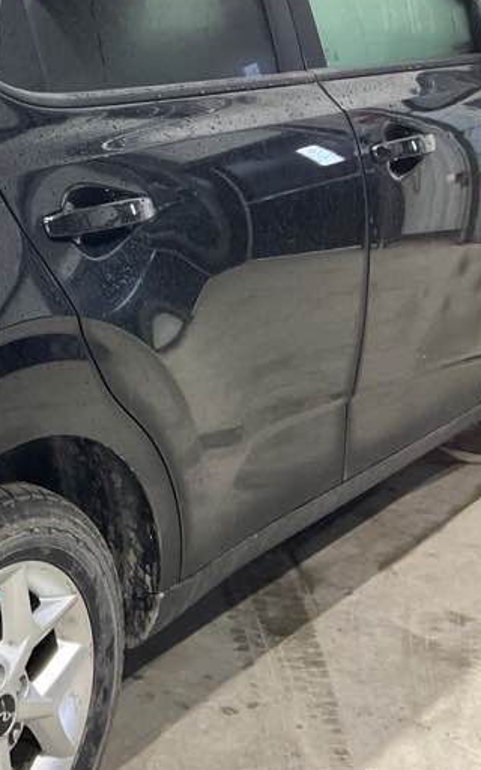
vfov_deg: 30.2
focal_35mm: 68
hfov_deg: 17.6
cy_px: 335
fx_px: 1426
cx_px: -190
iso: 200
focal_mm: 3
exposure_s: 1/60
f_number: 1.8
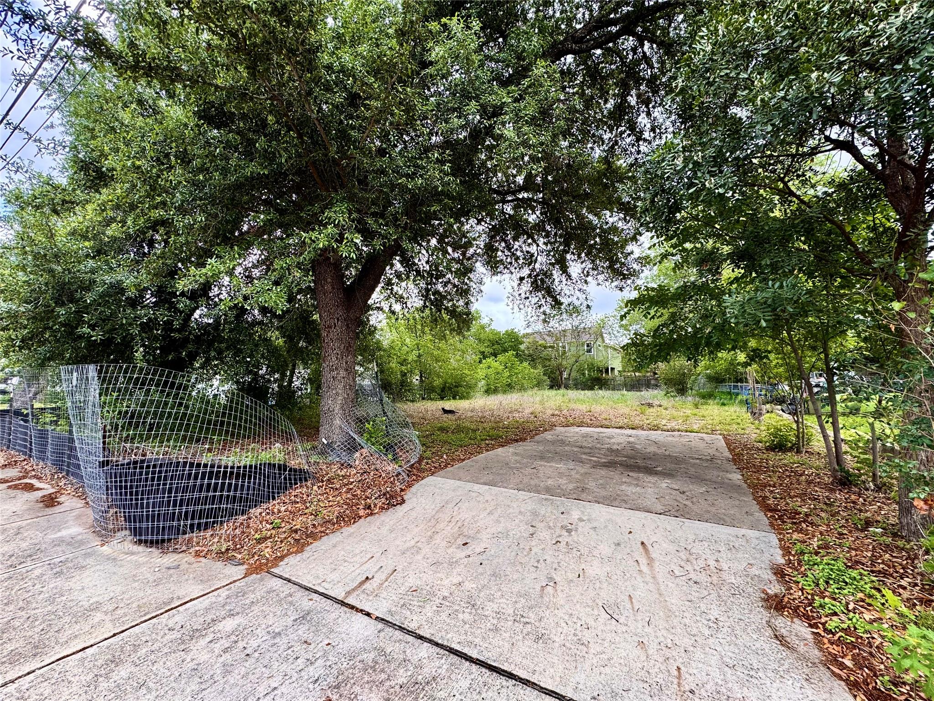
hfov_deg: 102.1
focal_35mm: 14
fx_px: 378
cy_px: 350
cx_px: 467
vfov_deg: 85.7
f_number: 2.2
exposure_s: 1/231
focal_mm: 2.22
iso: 40
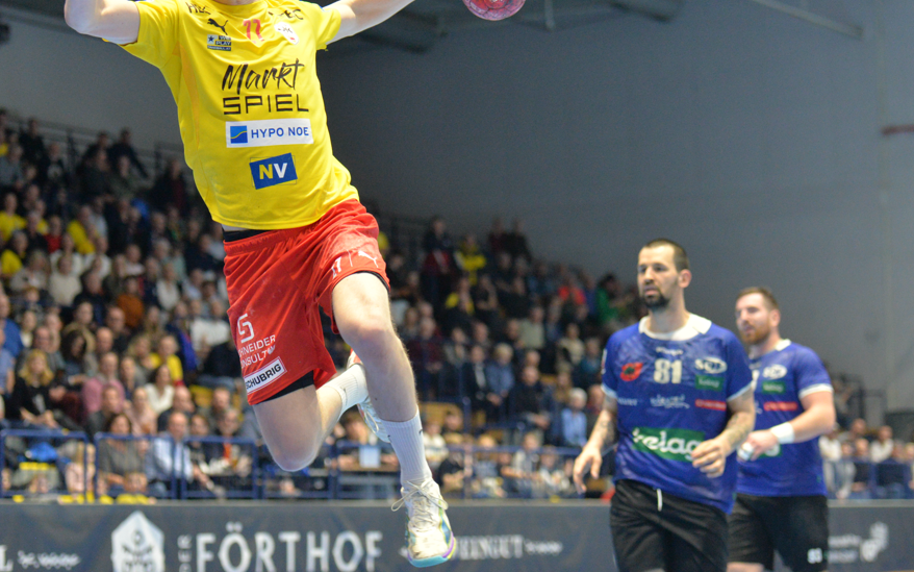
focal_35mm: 104
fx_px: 2591
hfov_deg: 20.0
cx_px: 395
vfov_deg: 12.6
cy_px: 214
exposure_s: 1/800
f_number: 2.8
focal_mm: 70
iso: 3600
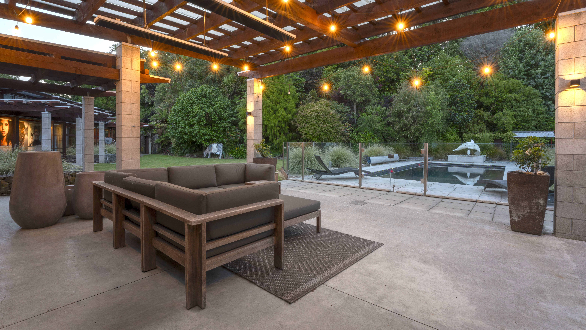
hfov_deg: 97.9
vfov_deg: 65.5
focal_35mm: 16
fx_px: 255
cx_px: 296
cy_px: 146
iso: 100
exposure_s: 2
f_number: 22
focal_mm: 15.4
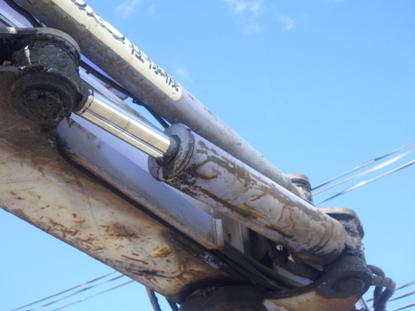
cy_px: 156
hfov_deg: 31.2
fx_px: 743
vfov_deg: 23.7
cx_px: 208
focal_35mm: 62
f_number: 4.6
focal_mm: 11.1
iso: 125
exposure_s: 1/200
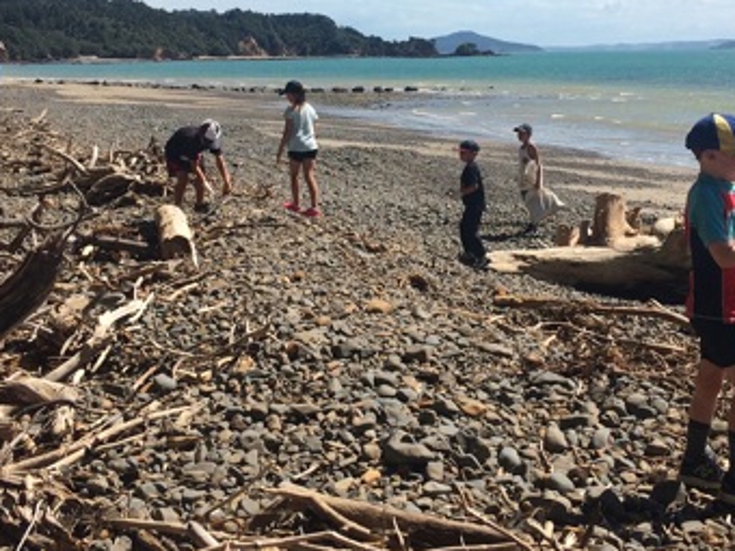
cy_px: 149
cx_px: 422
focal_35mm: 58
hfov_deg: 33.2
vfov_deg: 25.0
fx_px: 1232
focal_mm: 4.15
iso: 32
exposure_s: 1/2933
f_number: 2.2
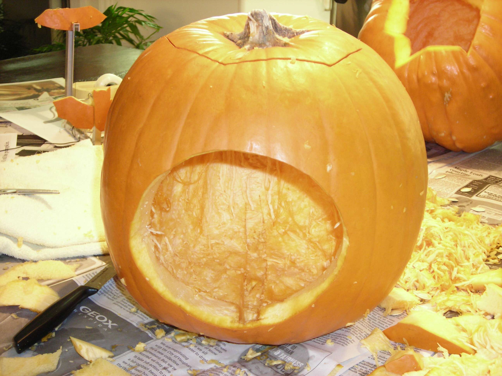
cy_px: 188
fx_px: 798
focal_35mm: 55
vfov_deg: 26.6
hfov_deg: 34.9
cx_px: 251
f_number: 3.6
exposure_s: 1/3.3
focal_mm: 9.1
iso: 200
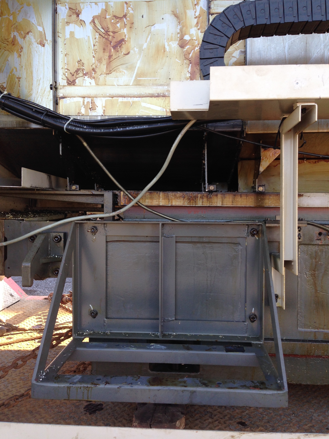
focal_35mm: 33
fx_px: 418
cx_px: 164
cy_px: 220
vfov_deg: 55.4
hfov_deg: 42.9
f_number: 2.4
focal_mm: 4.12
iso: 50
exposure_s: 1/120
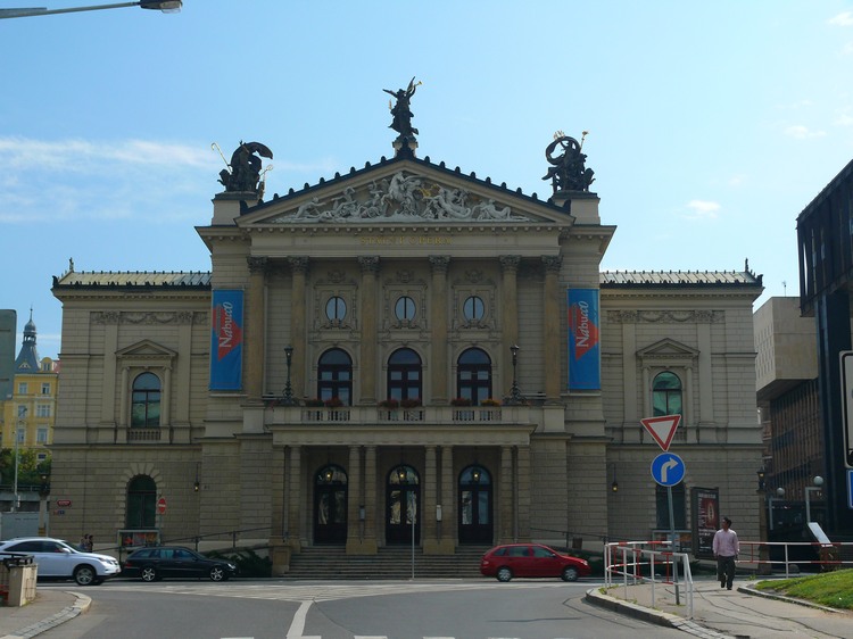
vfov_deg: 25.2
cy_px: 320
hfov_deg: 33.2
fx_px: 1429
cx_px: 426
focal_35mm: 58
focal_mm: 12.3
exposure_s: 1/200
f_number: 5
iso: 100
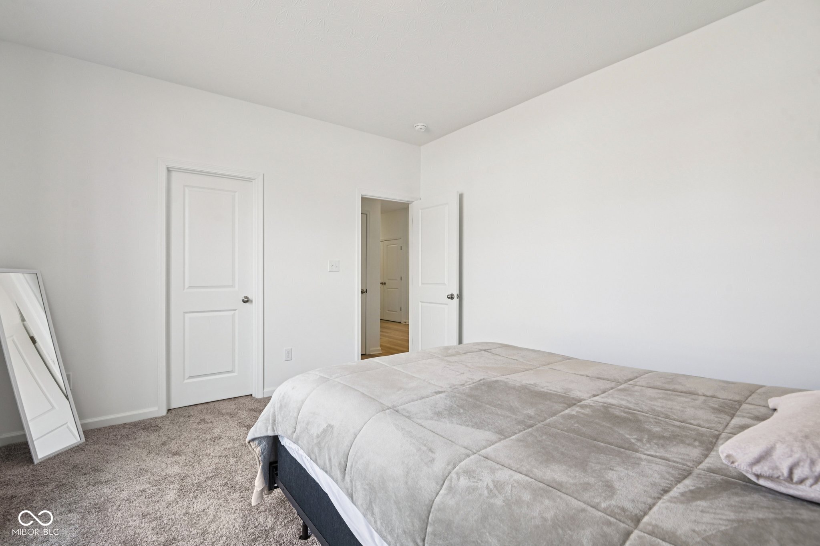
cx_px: 410
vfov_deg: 73.7
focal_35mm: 16
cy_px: 273
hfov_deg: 96.7
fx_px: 364
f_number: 8
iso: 110
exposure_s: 1/15
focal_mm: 16
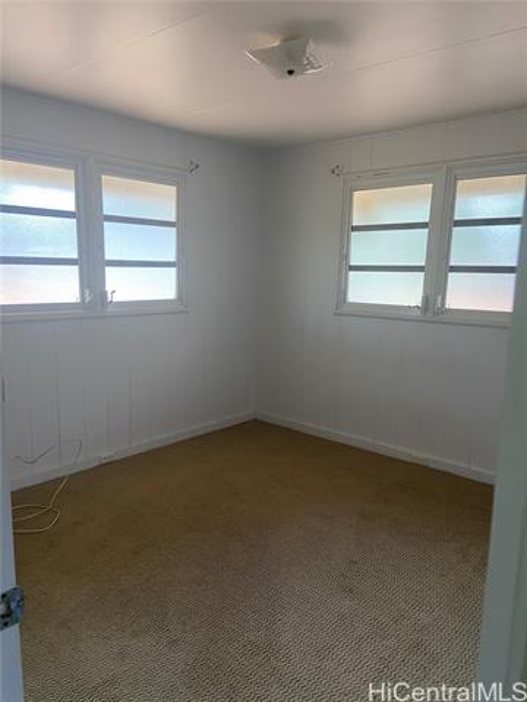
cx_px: 264
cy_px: 351
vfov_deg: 67.3
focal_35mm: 26
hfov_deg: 53.1
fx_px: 528
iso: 125
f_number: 1.8
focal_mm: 4.25
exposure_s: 1/60
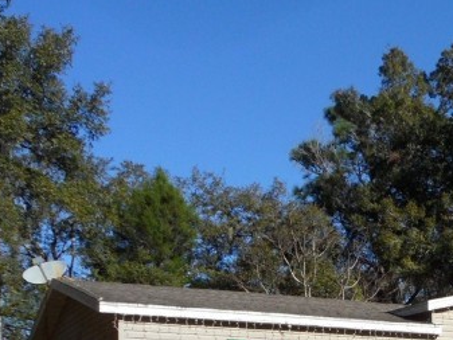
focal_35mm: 82
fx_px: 1073
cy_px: 484
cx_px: 534
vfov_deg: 16.6
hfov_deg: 22.1
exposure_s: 1/1000
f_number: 3.5
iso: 80
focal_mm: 4.9
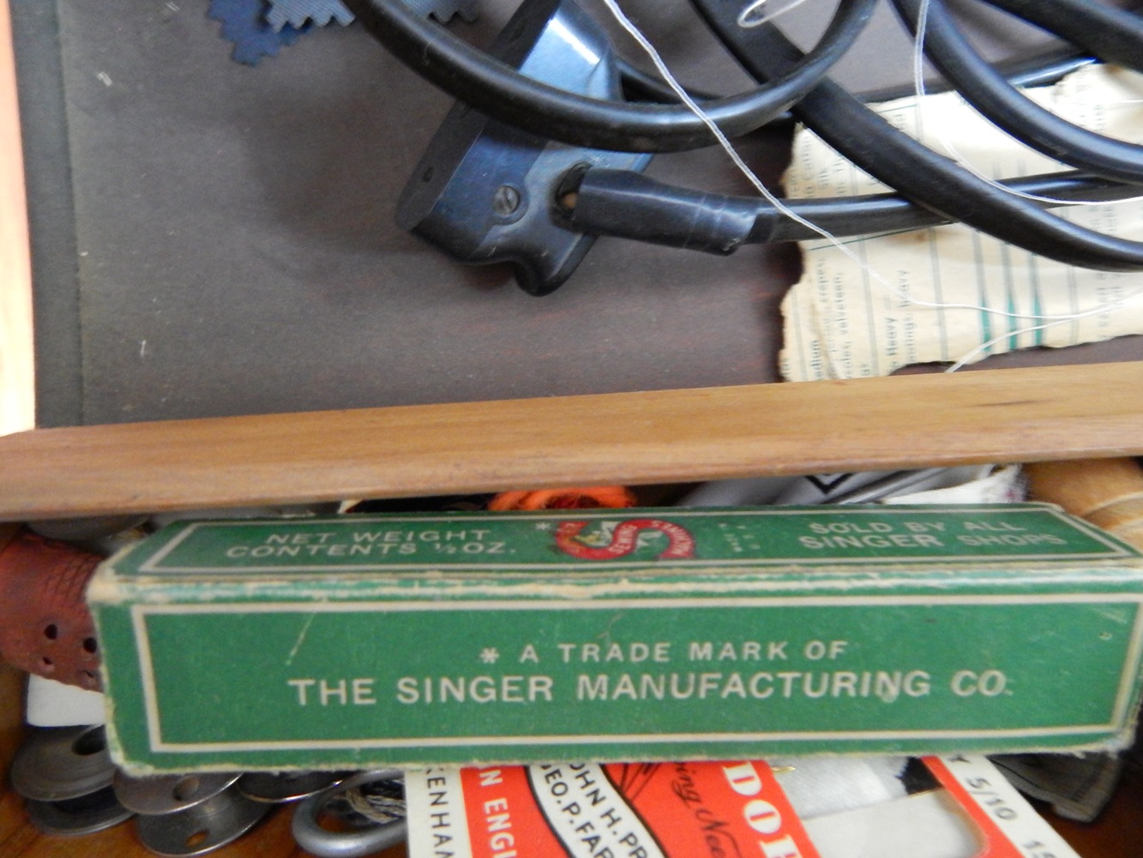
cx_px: 572
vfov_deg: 58.9
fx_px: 760
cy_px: 429
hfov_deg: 73.9
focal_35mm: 23
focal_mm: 4
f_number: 3
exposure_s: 1/5
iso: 800
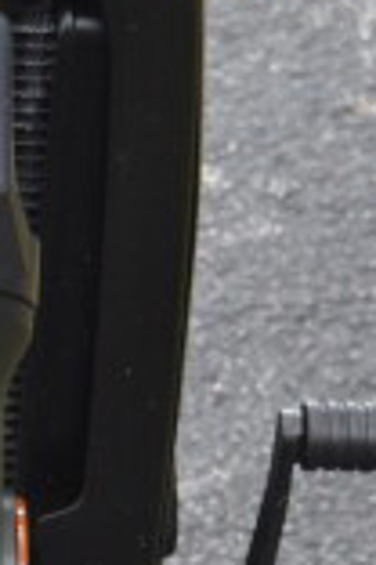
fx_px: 5781
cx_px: -441
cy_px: 1286
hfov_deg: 3.7
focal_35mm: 369
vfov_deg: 5.4
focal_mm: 32
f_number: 5.6
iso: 250
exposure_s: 1/125
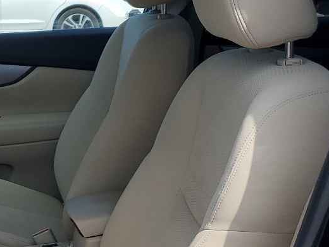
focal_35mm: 80
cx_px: -62
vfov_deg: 18.3
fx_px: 760
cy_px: 176
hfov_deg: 22.6
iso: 50
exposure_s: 1/2000
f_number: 1.5
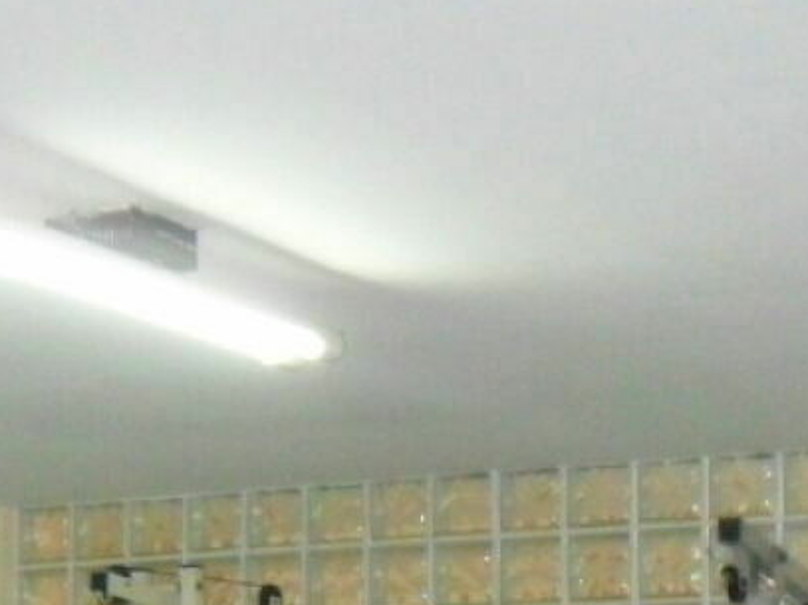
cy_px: 865
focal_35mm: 110
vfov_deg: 12.8
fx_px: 2567
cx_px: 183
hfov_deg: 17.8
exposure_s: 1/45
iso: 640
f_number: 3
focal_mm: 6.3
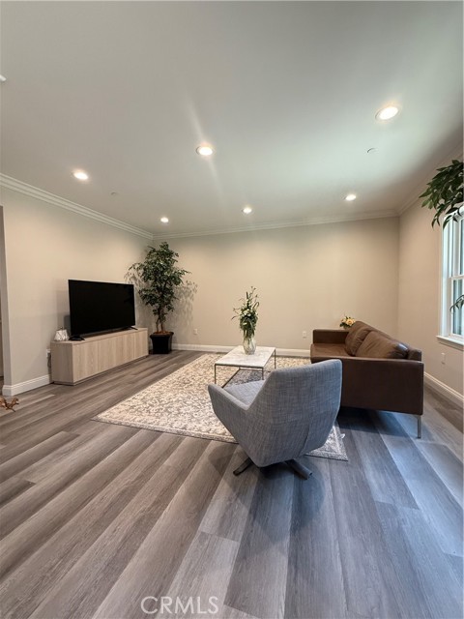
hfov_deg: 85.7
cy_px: 310
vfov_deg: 102.1
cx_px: 232
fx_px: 250
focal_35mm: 14
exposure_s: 1/120
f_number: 2.2
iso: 320
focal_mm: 2.22
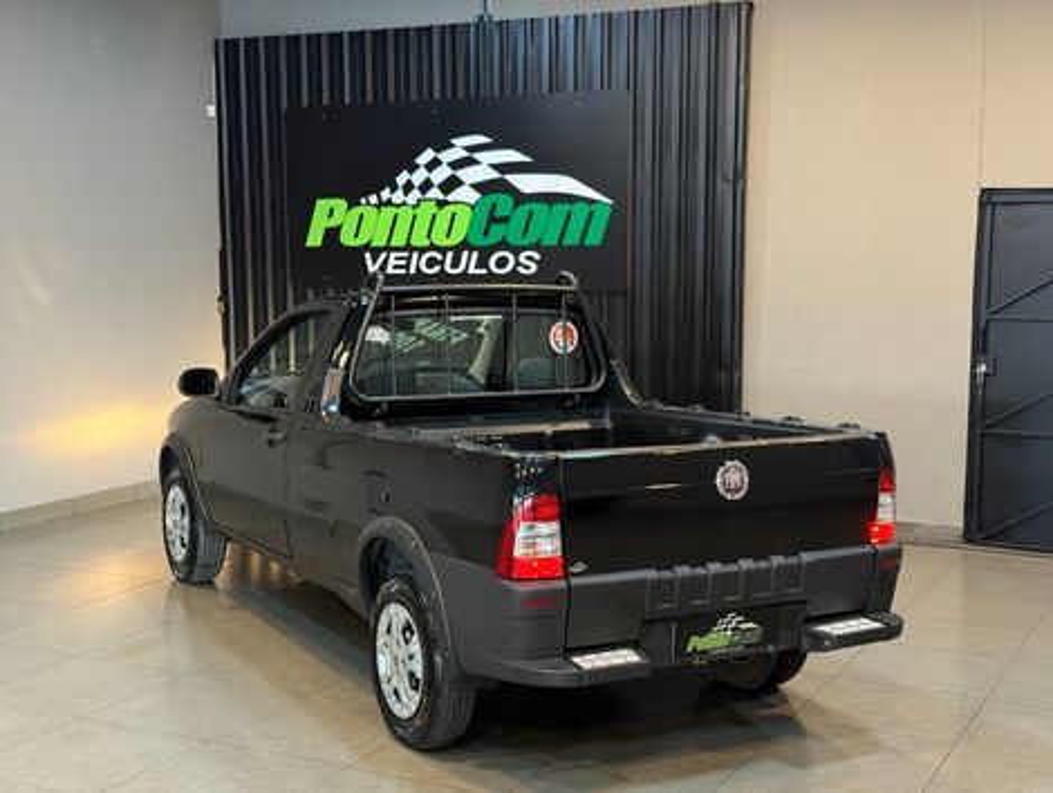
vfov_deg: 30.3
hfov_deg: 39.6
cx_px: 526
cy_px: 396
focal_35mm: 48
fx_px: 1462
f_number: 1.78
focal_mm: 6.76
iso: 320
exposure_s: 1/40
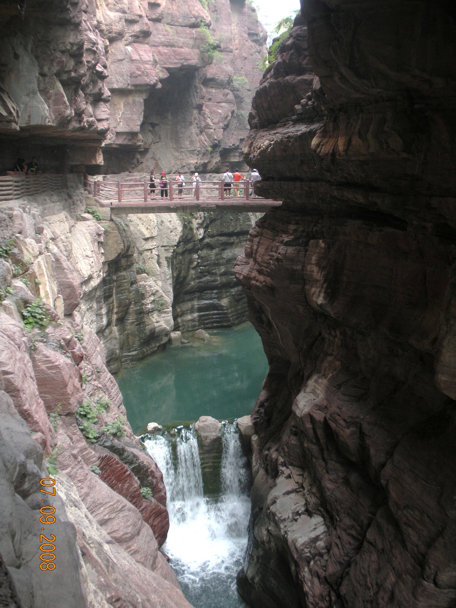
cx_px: 228
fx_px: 632
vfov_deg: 51.4
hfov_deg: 39.7
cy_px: 304
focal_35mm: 36
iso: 78
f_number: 3.5
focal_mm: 6.3
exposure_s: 1/59.7
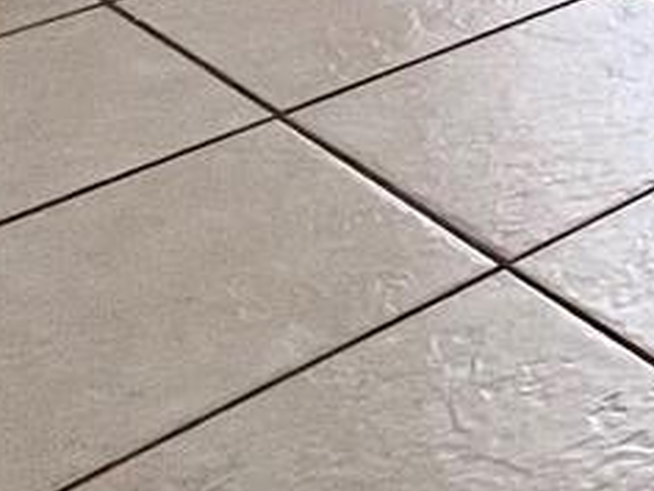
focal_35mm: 88
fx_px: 1663
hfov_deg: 17.6
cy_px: -768
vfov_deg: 12.3
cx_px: 1203
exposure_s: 1/120
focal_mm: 1.57
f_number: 1.8
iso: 125
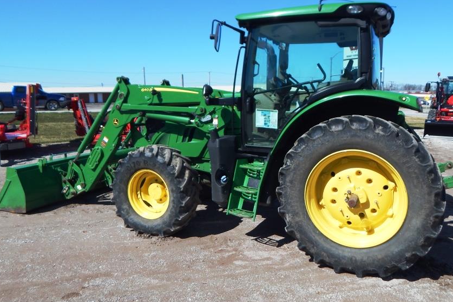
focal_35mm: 28
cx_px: 243
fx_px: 352
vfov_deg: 46.4
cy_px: 141
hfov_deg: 65.4
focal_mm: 4
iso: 125
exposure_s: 1/640
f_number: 6
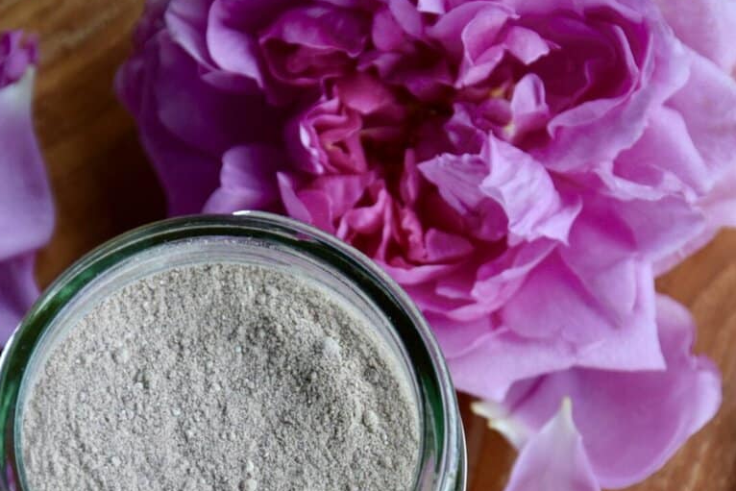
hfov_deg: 5.6
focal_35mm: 370
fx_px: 7569
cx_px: 327
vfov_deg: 3.7
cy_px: 364
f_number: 5.6
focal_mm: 105
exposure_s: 1/100
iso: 400
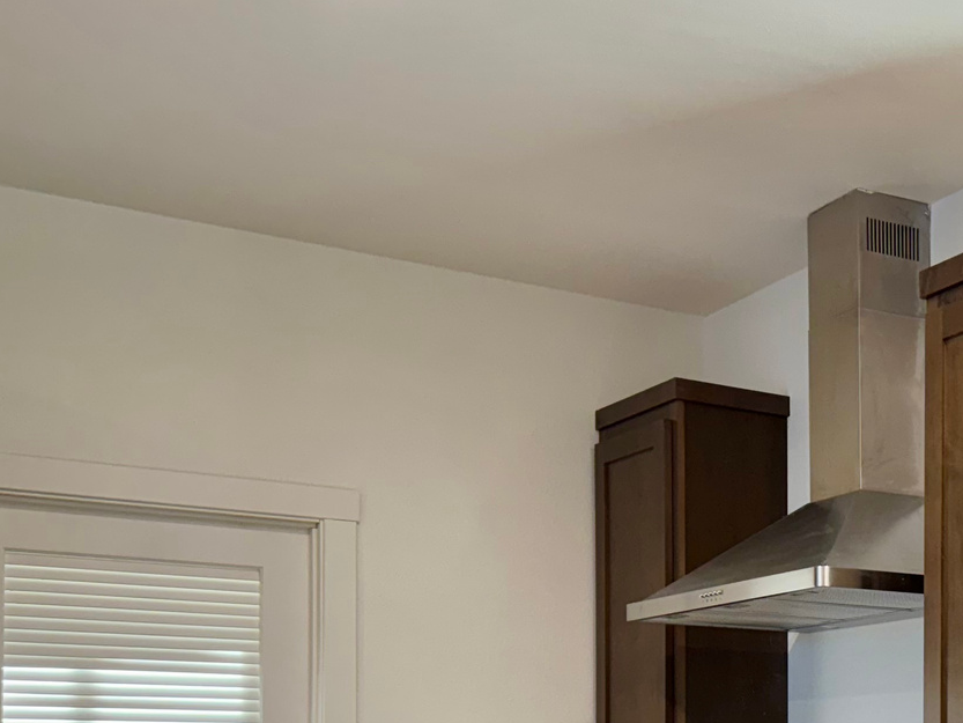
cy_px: 754
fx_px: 1642
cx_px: 968
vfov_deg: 23.6
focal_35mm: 59
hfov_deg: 30.4
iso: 160
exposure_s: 1/120
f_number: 1.78
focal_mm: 6.76
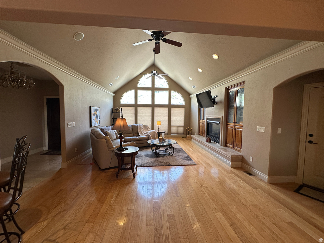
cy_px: 122
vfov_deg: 85.7
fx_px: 131
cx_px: 162
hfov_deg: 102.1
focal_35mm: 14
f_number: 2.2
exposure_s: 1/120
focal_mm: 2.22
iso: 125
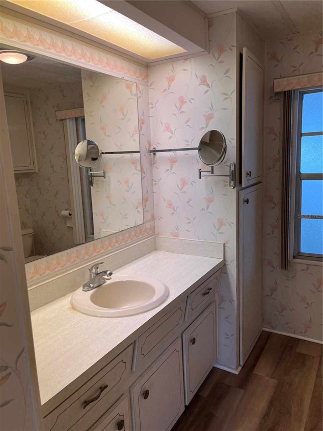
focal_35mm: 26
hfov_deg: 53.1
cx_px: 162
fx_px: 323
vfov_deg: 67.3
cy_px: 216
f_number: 1.6
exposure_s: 1/120
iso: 50
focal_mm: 5.1
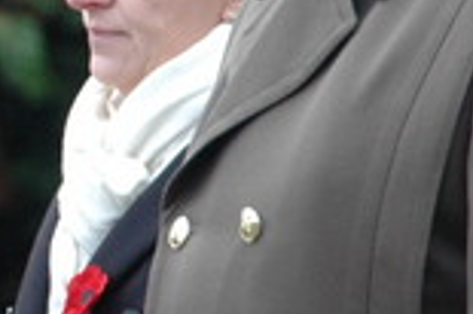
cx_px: -52
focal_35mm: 1239
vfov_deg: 1.1
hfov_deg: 1.7
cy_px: 91
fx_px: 16262
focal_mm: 200
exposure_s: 1/100
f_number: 5.6
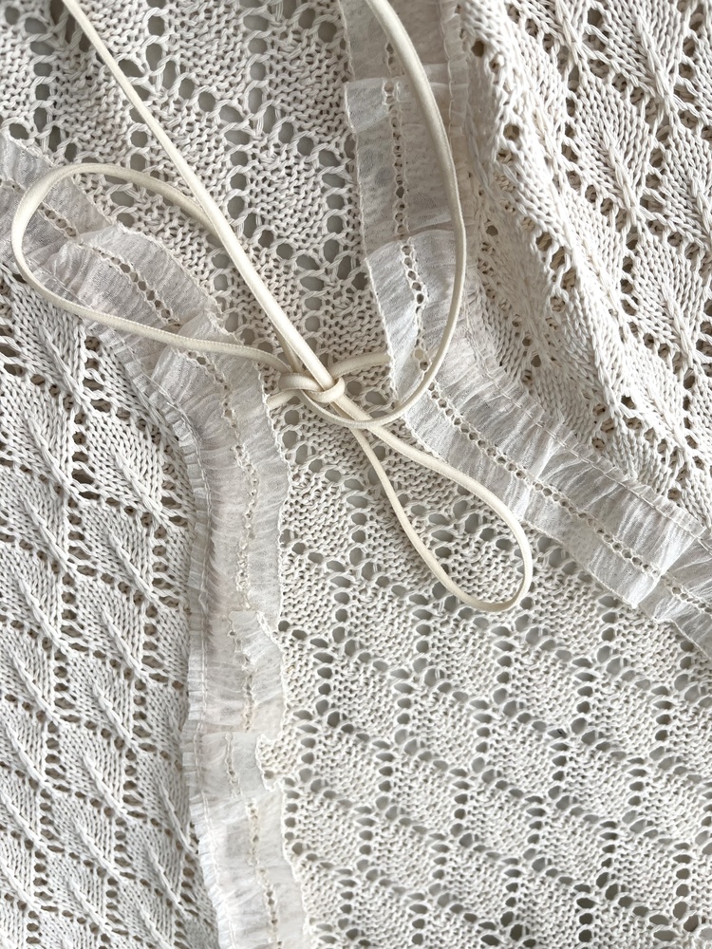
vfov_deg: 67.3
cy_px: 474
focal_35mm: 26
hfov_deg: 53.1
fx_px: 713
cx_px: 356
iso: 50
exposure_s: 1/314
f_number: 1.6
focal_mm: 5.1
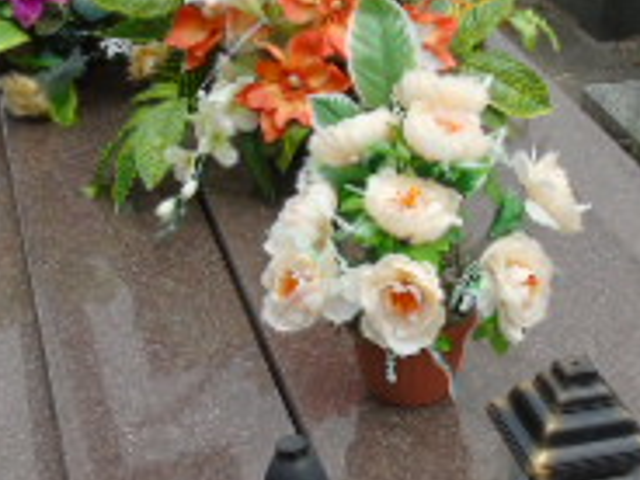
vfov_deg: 16.9
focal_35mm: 87
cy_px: 344
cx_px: 397
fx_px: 1609
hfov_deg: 22.5
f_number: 3.4
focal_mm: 4.4
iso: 80
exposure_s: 1/800
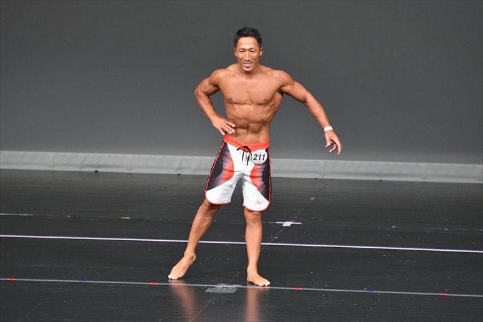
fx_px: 5029
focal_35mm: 375
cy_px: 161
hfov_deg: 5.5
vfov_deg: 3.7
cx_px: 242
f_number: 5.6
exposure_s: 1/400
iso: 5000
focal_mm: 250
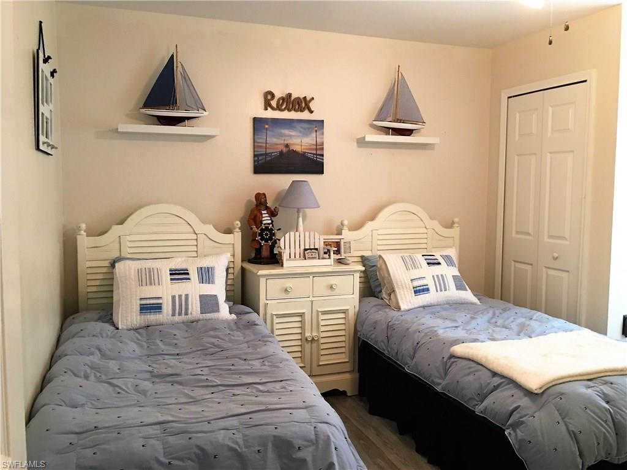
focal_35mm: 29
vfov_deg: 48.2
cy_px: 235
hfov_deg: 61.7
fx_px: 525
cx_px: 314
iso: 64
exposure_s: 1/15
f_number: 2.2
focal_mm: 4.15
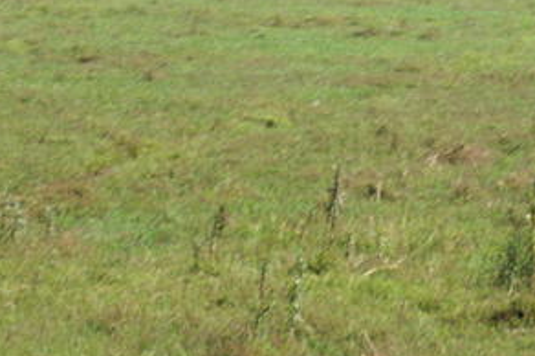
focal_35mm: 329
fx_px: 4884
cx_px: 434
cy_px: 20
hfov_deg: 6.3
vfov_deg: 4.2
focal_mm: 100
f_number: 6.3
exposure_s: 1/640
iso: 200
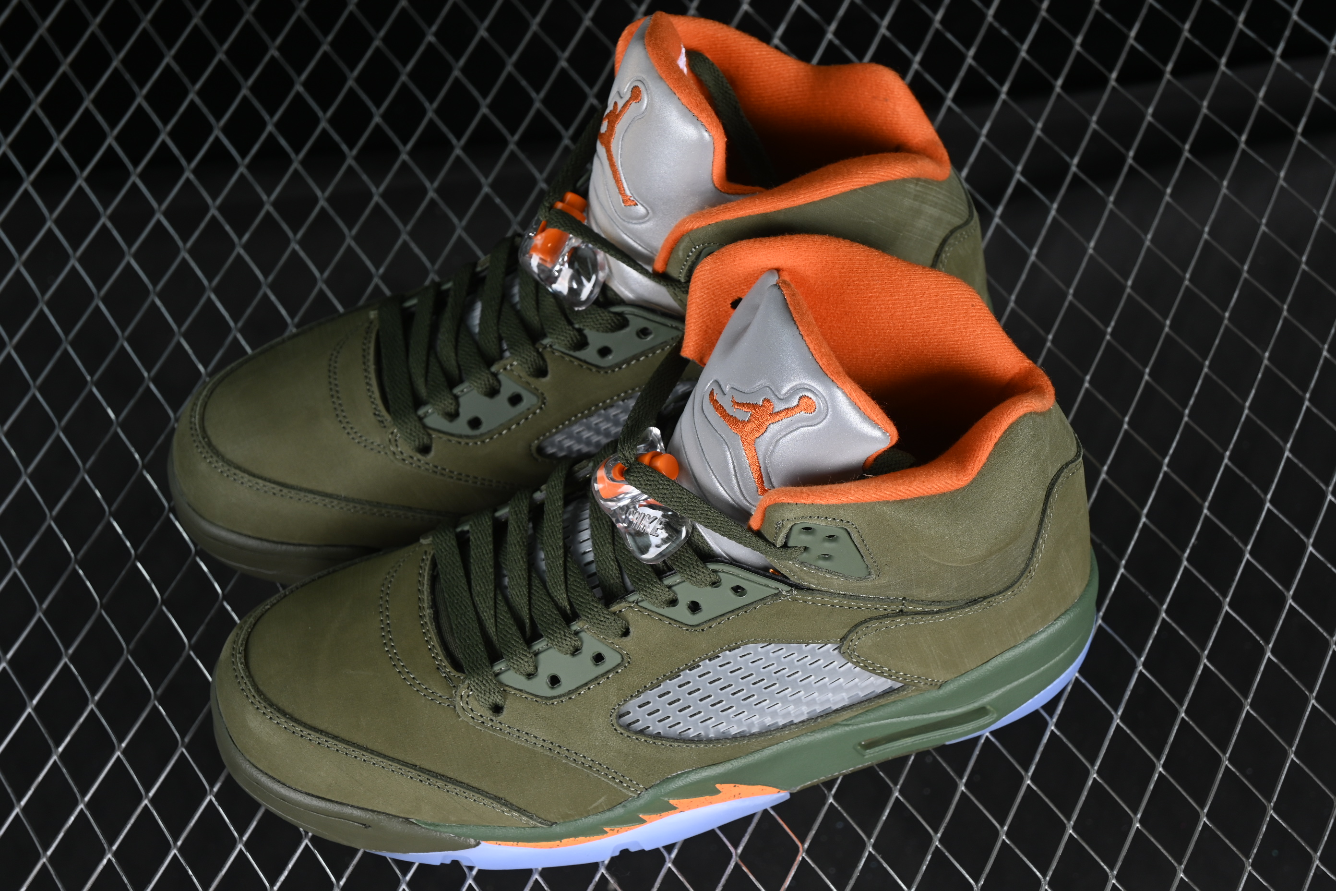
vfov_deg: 18.2
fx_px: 2783
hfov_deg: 27.0
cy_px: 446
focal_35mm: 75
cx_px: 668
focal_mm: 50
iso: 160
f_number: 6.3
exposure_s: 1/50
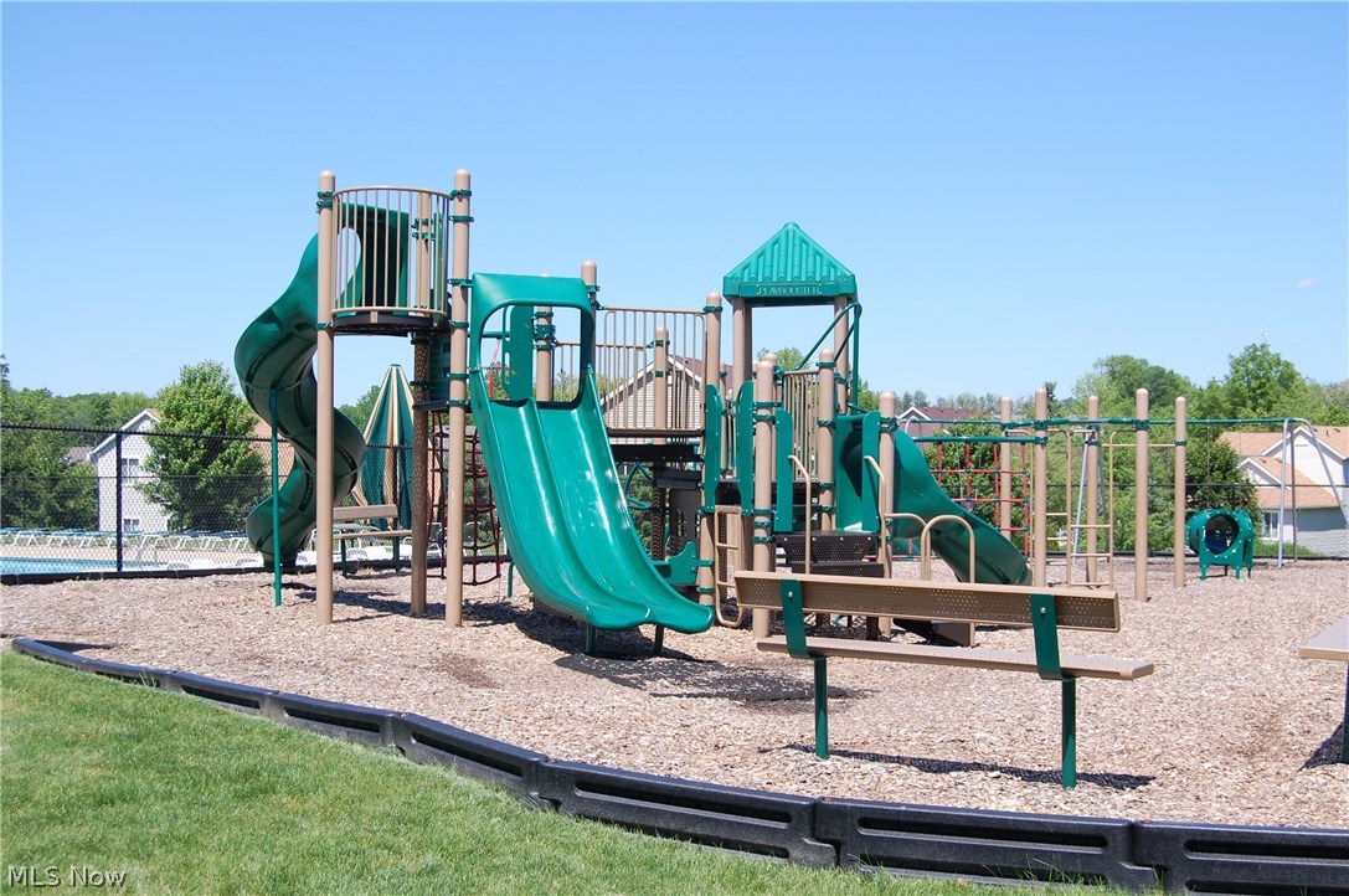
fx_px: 1796
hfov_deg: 41.2
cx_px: 674
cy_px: 448
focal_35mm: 48
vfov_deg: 28.0
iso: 200
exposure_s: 1/320
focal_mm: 32
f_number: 9
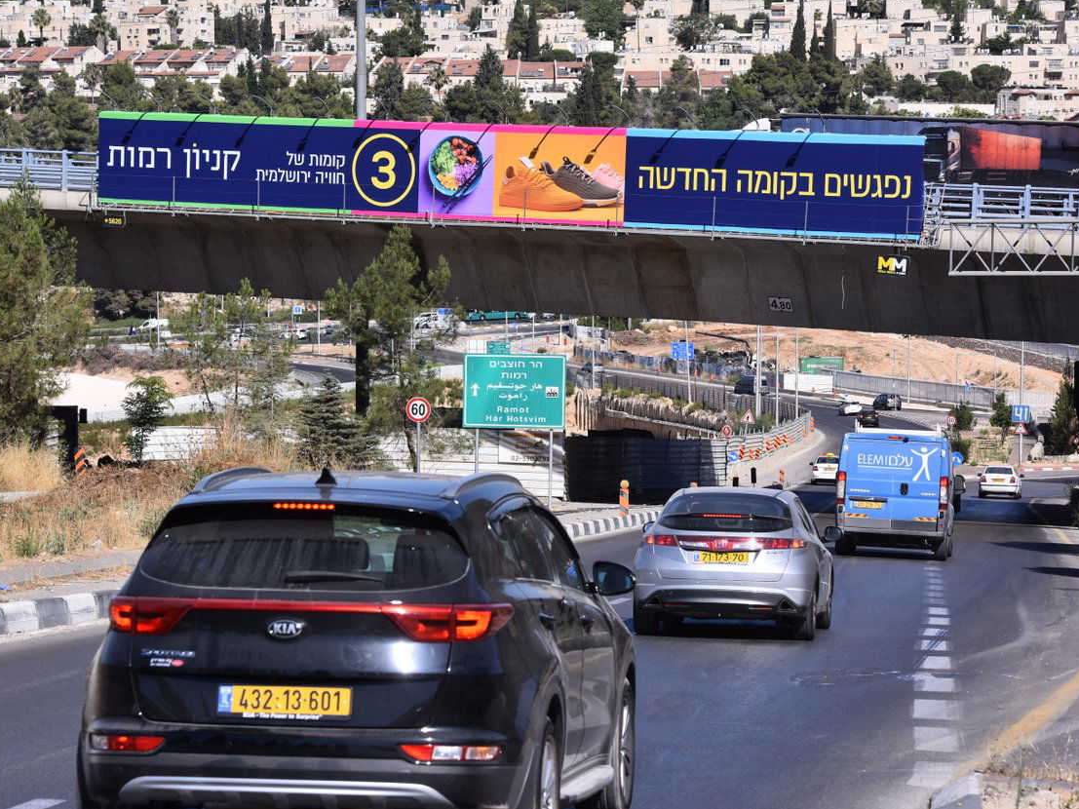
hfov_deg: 17.3
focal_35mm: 114
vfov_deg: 13.0
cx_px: 477
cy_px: 404
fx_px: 3553
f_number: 9
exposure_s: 1/1000
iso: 320
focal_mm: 105
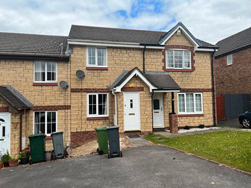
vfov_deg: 53.1
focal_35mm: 26
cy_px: 94
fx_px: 189
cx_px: 126
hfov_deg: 67.3
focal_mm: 5.7
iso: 50
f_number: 1.5
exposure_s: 1/4115
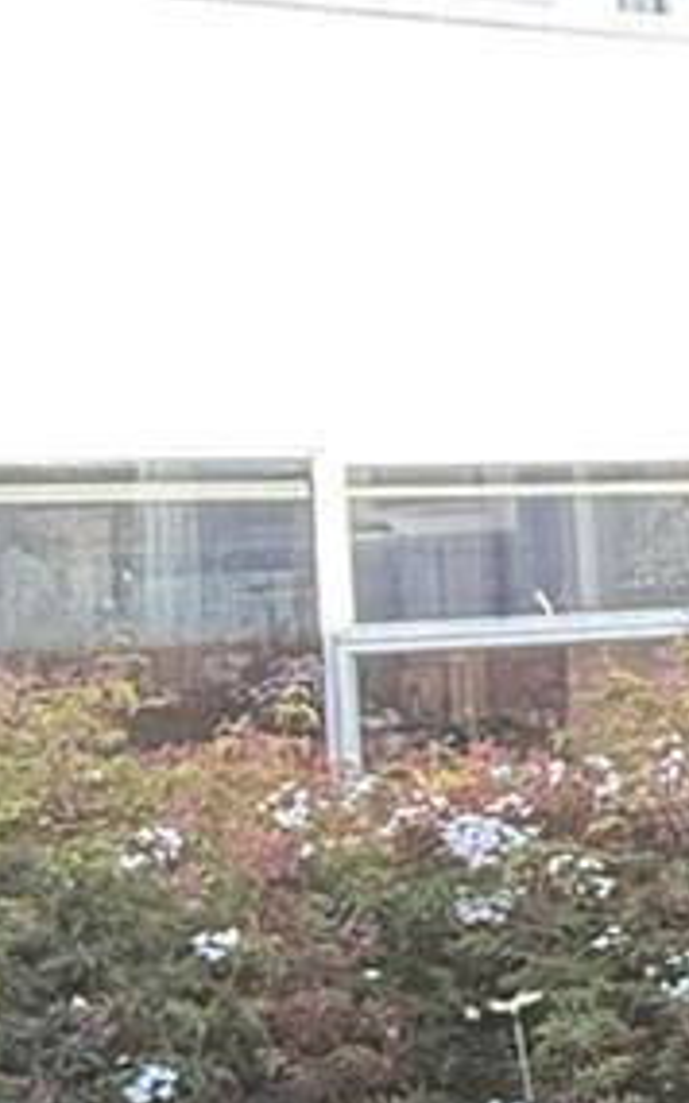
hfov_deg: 11.8
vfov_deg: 26.5
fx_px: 2345
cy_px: 577
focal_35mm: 78
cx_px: 1883
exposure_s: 1/99
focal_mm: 2.22
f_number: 2.2
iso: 125
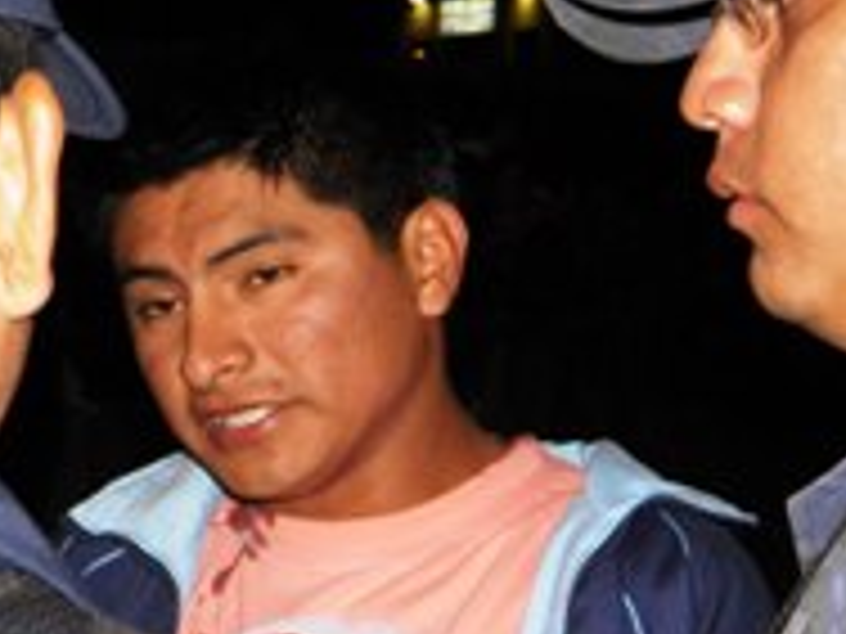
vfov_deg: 12.7
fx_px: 2859
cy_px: 391
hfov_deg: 16.8
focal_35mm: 117
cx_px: 423
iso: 100
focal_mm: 8.9
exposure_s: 1/80
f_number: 3.5
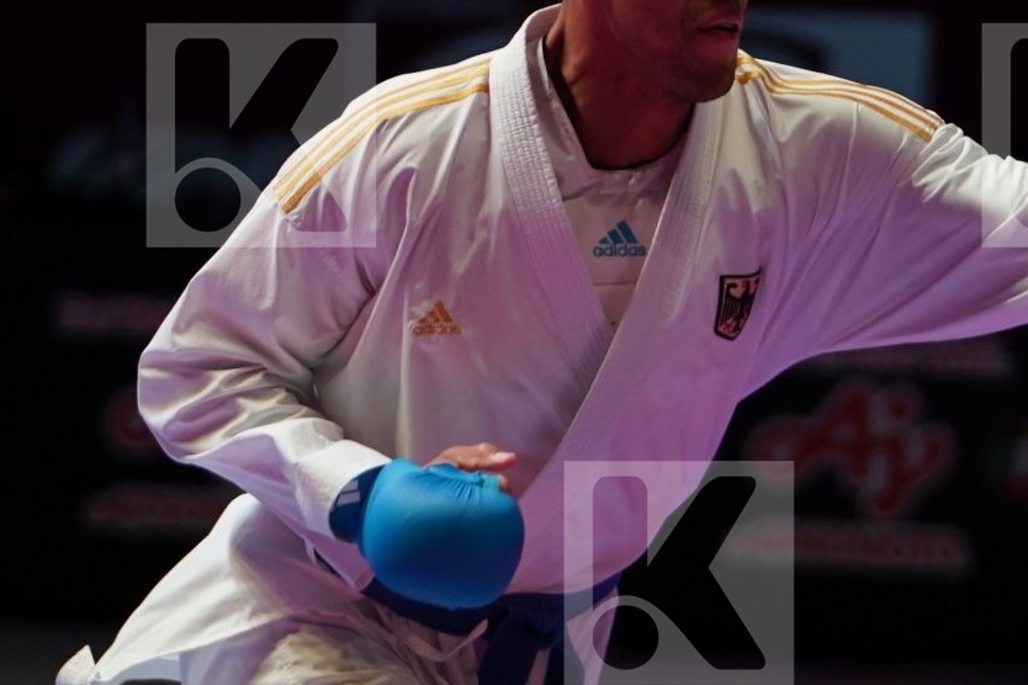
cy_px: 136
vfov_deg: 3.3
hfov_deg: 4.9
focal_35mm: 421
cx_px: 679
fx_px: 12021
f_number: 2.8
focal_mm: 130
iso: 1250
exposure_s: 1/1000
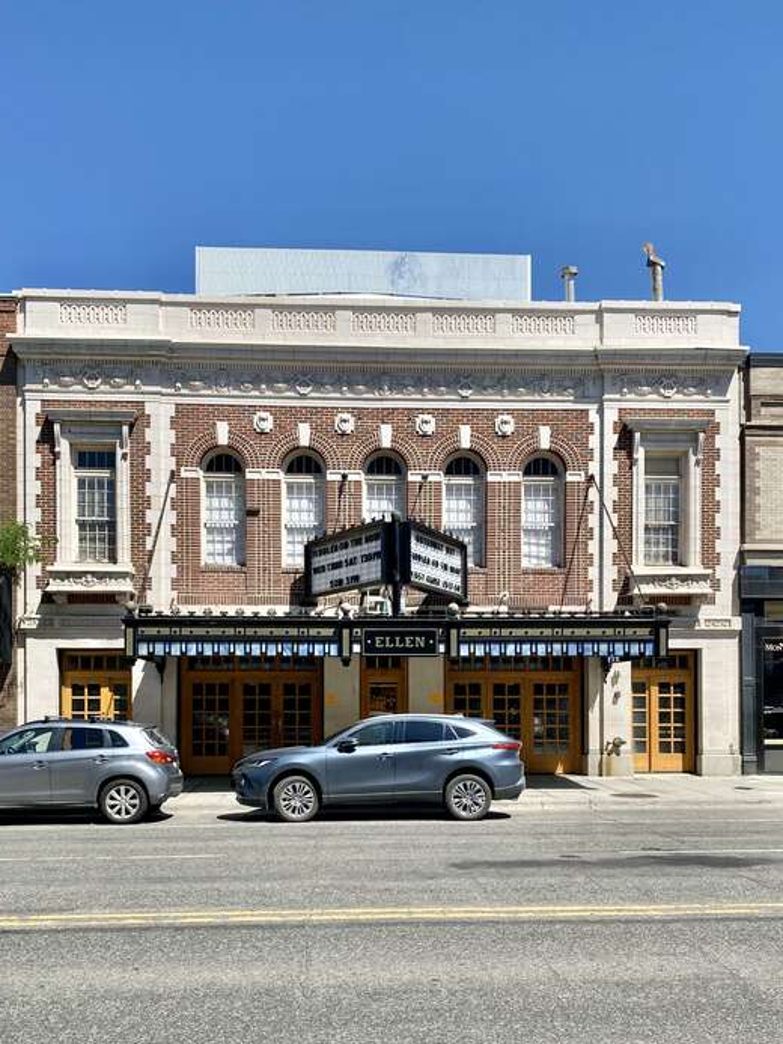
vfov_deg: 59.7
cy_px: 601
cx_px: 392
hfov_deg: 46.8
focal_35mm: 30
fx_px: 905
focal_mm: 4.25
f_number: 1.8
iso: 32
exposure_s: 1/2755
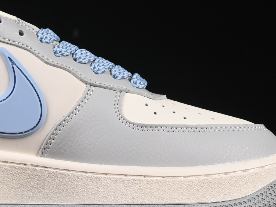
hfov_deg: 10.1
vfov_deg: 7.6
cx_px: 36
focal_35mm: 195
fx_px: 1554
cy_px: 67
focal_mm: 50
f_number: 8
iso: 160
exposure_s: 1/80
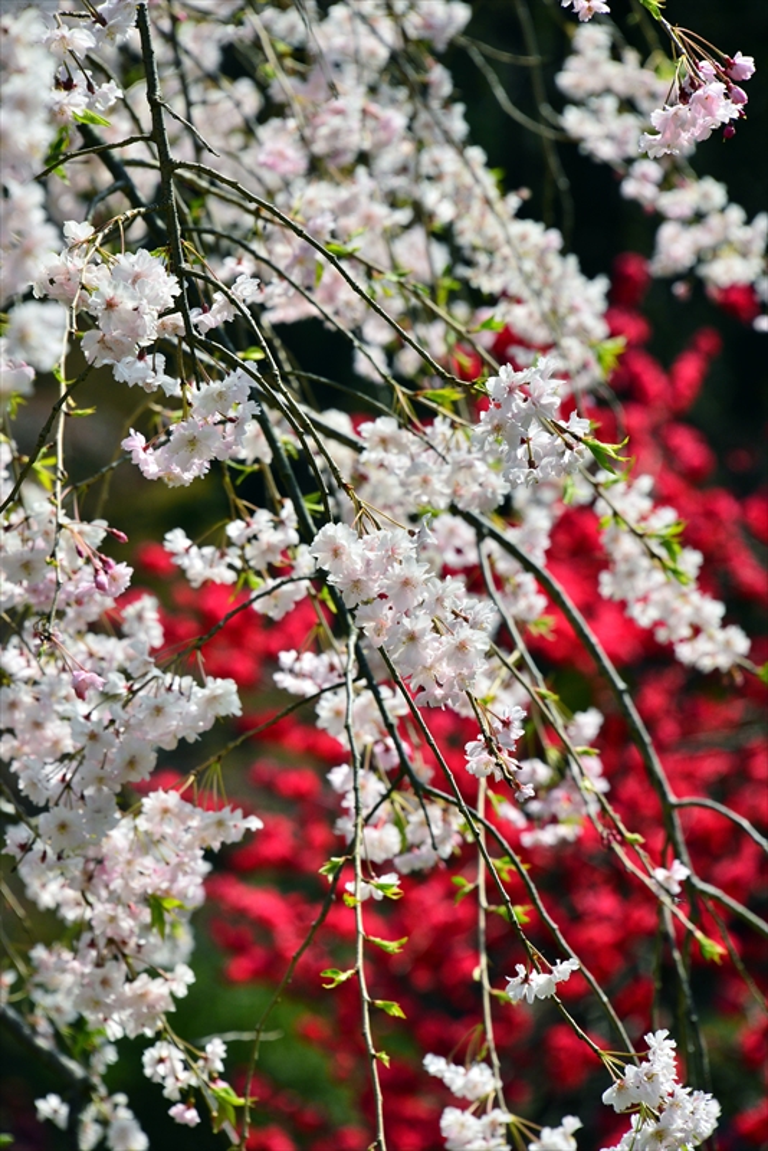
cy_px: 576
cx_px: 384
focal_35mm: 300
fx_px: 9591
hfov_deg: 4.6
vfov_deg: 6.9
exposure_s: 1/640
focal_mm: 300
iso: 400
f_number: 13
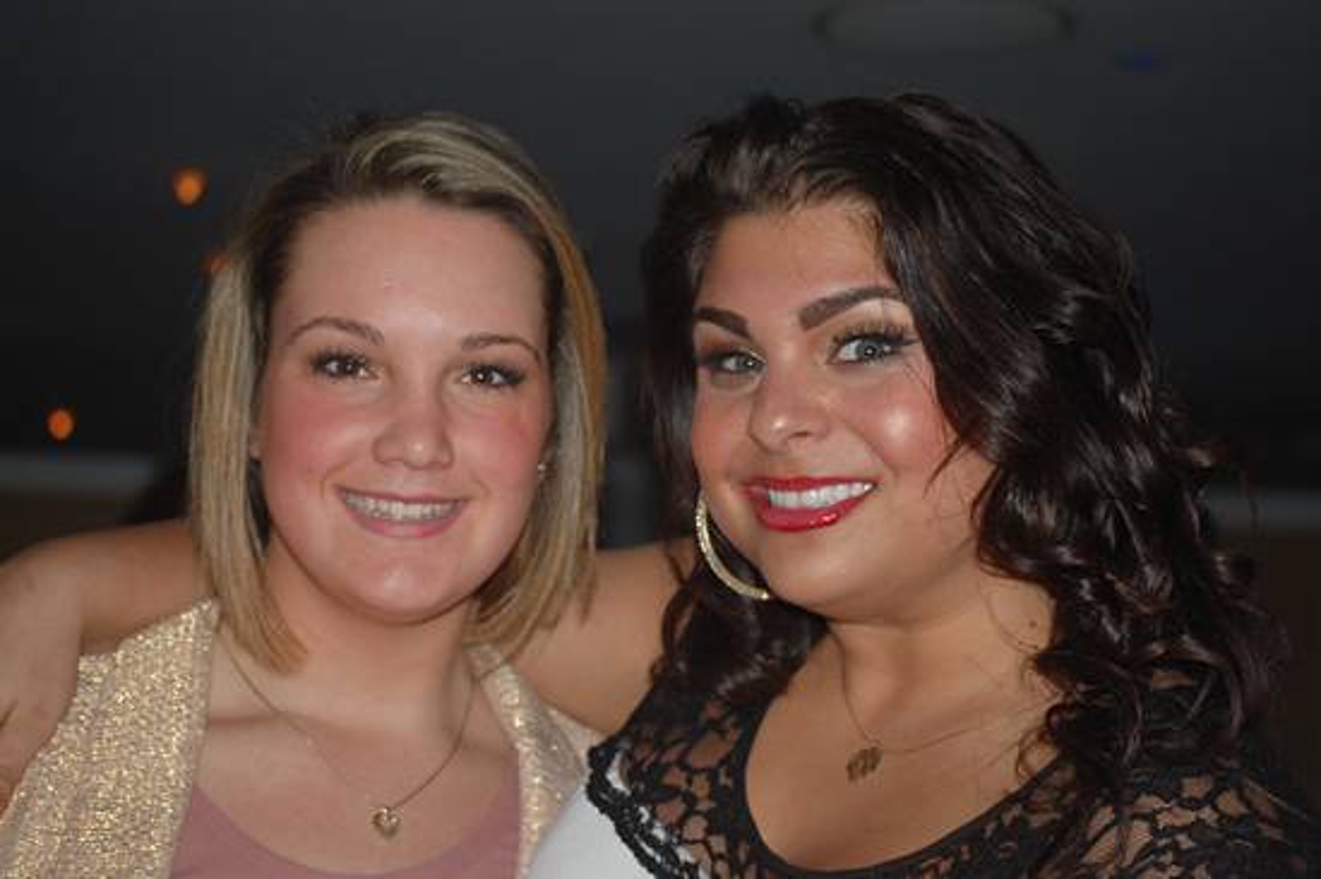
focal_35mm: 82
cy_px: 440
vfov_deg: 16.5
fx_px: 3025
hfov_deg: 24.6
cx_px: 660
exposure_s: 1/60
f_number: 4
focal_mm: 55
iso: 400
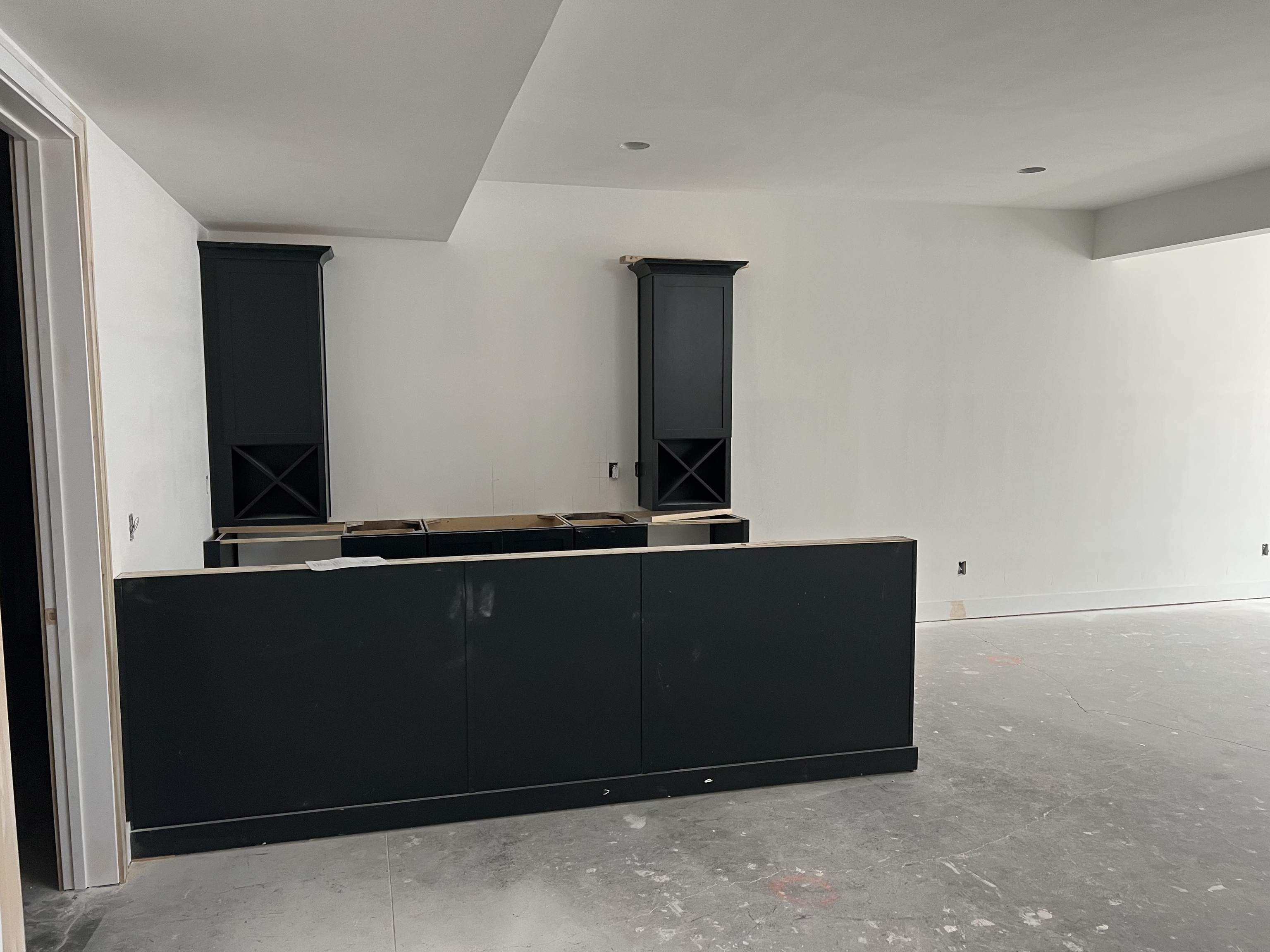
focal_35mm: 26
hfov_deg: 67.3
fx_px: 954
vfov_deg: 53.1
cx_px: 635
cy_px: 476
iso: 125
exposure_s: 1/80
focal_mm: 5.7
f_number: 1.5
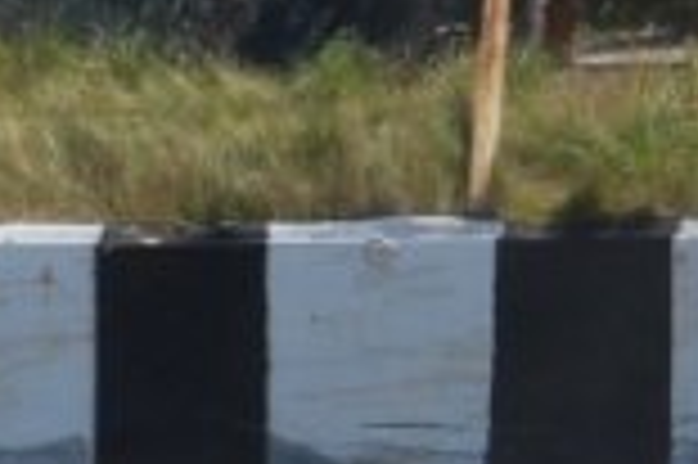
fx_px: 6586
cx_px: -230
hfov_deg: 6.0
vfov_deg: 4.0
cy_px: 766
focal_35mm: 340
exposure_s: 1/1000
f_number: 5.3
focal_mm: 55
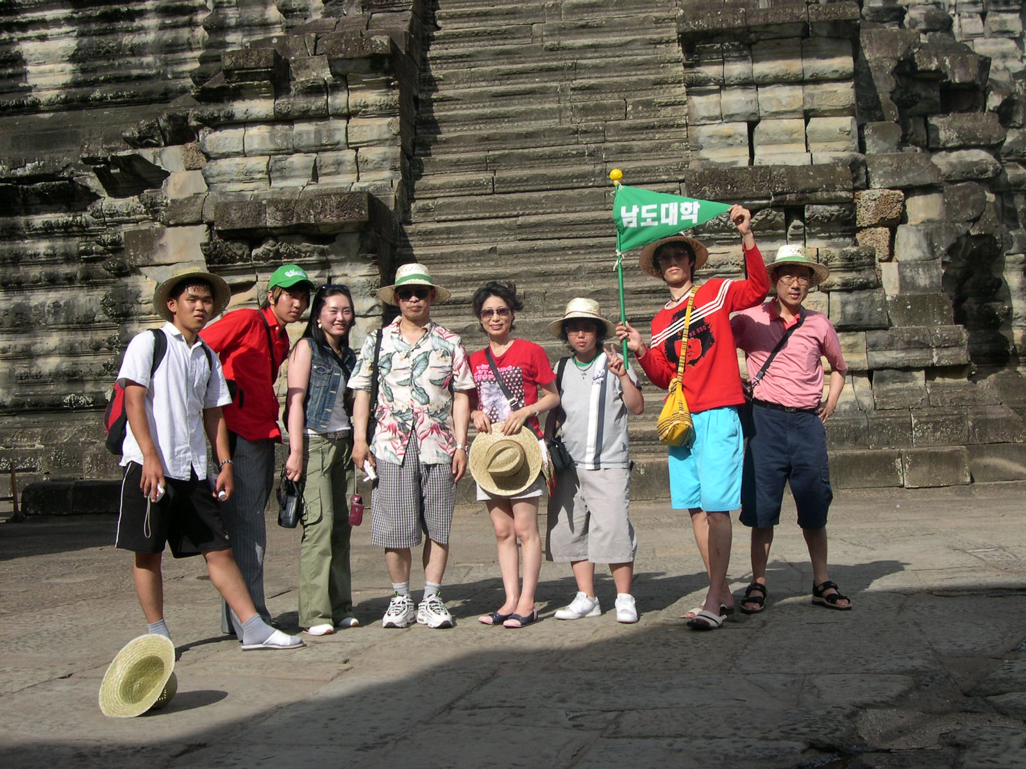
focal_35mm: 47
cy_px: 384
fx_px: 1393
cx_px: 513
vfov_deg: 30.9
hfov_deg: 40.4
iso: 100
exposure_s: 1/173
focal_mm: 10.1
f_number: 8.4
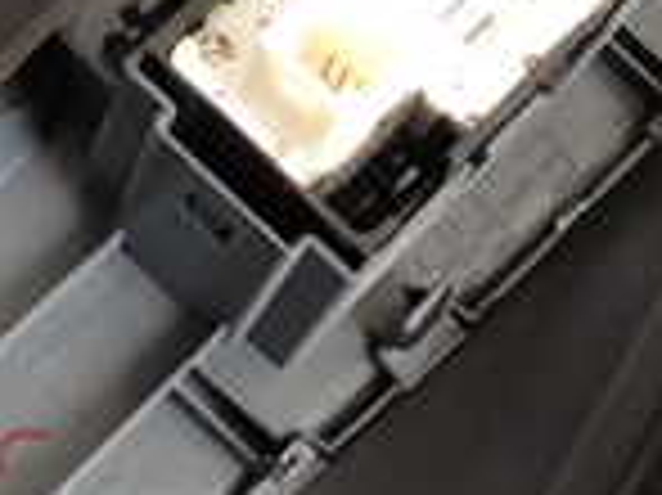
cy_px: 270
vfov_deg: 14.5
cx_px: 482
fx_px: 1949
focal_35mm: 102
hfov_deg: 19.2
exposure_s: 1/60
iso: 160
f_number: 2
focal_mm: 4.5
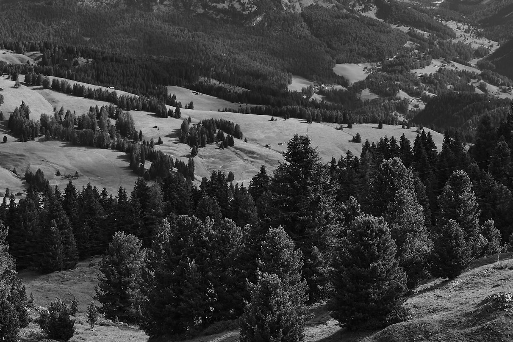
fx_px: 1497
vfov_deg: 13.0
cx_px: 114
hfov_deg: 19.3
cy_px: 86
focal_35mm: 105
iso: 200
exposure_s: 1/480
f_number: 6.4
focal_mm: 35
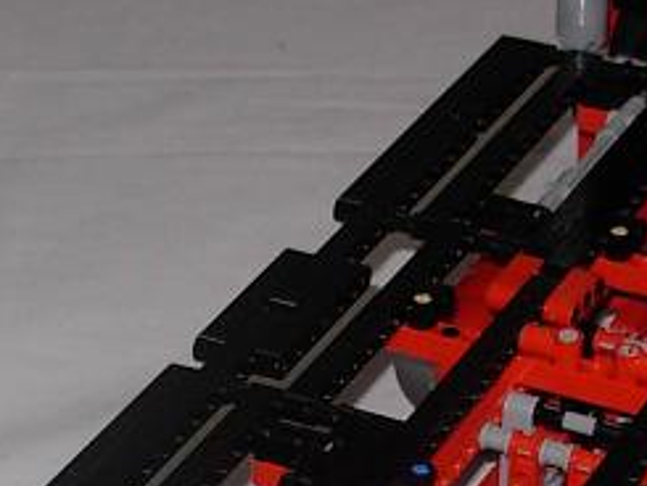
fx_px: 3123
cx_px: 317
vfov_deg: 8.8
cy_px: 506
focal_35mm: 167
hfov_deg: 11.8
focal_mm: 6.3
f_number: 2.9
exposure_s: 1/22.6
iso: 79
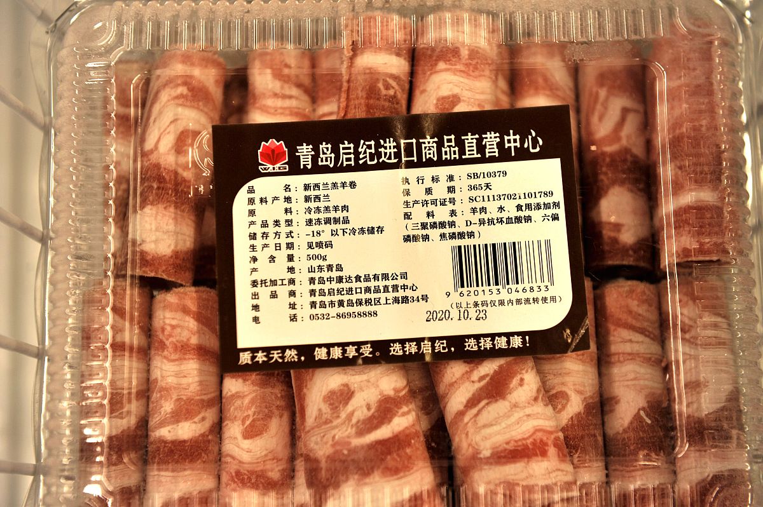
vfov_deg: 21.9
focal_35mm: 62
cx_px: 382
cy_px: 254
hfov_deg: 32.4
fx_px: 1313
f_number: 4
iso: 280
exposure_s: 1/125
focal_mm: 62
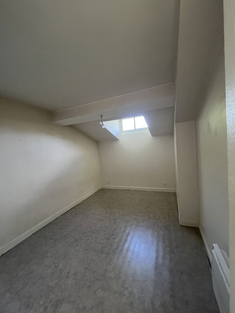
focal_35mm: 13
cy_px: 156
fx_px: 118
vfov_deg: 106.2
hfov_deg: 89.9
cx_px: 118
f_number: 1.8
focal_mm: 1.57
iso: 250
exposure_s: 1/75
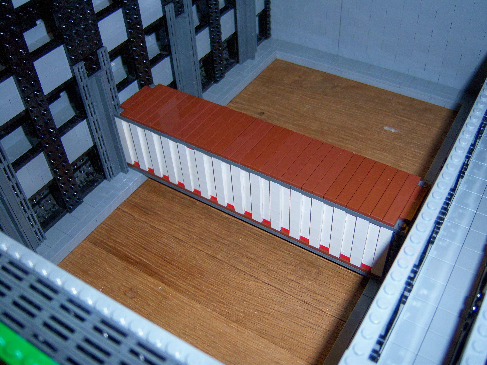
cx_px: 244
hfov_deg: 51.4
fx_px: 506
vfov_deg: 39.7
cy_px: 182
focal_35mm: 36
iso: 80
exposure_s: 1/60
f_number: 2.8
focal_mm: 7.5
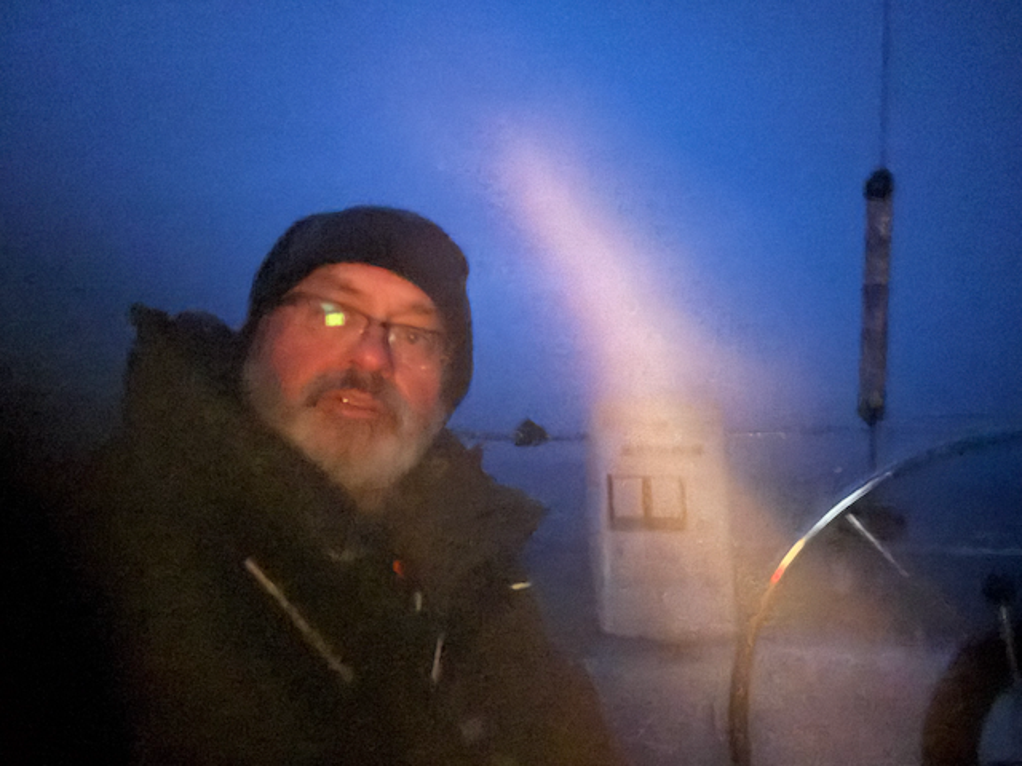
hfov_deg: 73.9
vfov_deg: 58.9
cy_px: 383
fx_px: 679
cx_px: 511
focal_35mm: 23
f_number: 1.9
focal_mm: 2.69
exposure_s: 1/2
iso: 4000
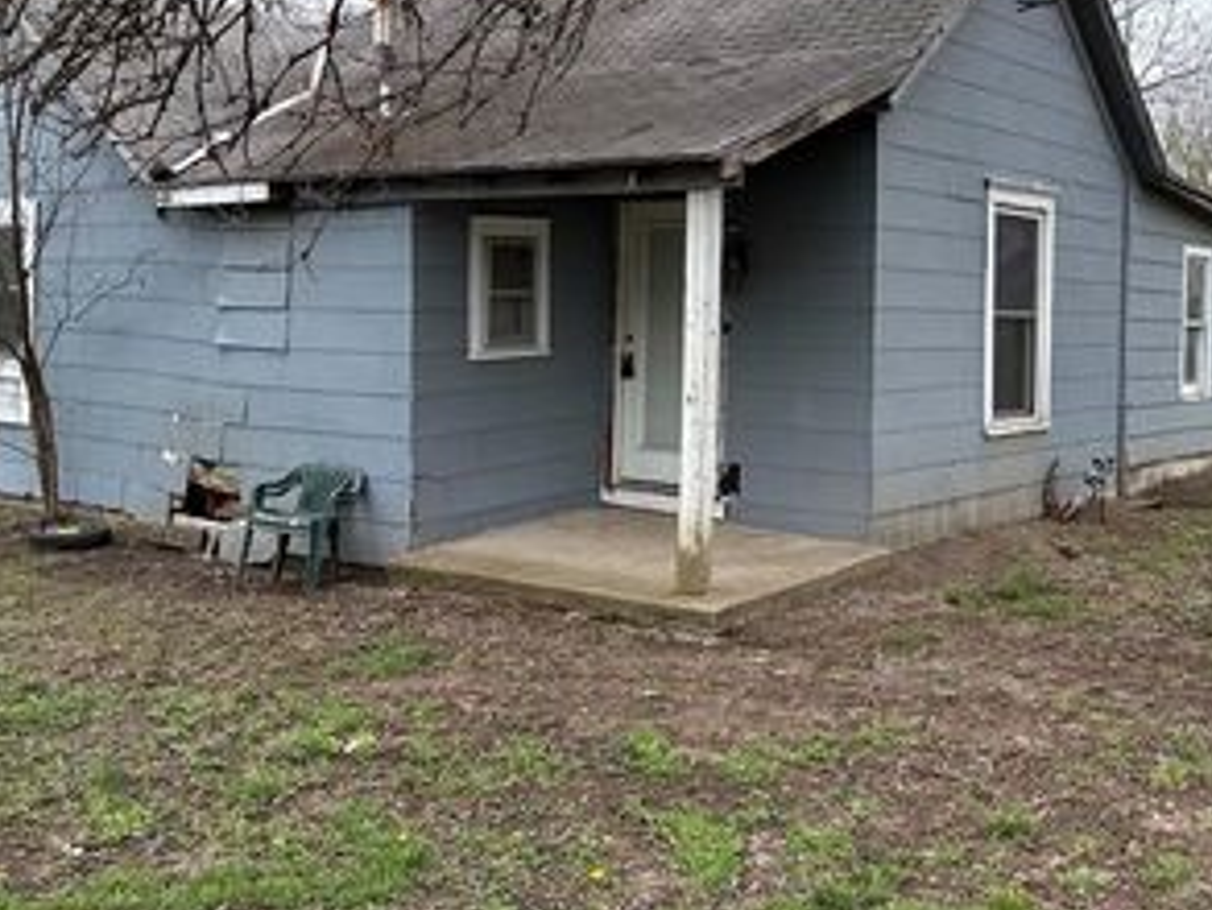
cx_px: 761
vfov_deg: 34.9
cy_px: 316
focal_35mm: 41
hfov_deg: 45.4
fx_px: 1436
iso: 100
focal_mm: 6.76
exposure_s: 1/1361
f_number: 1.78
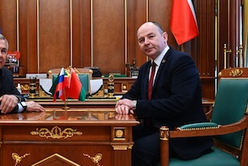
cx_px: 71
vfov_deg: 26.0
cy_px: 87
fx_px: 358
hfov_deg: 37.5
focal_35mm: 52
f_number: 3.2
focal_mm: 24
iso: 1000
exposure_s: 1/250
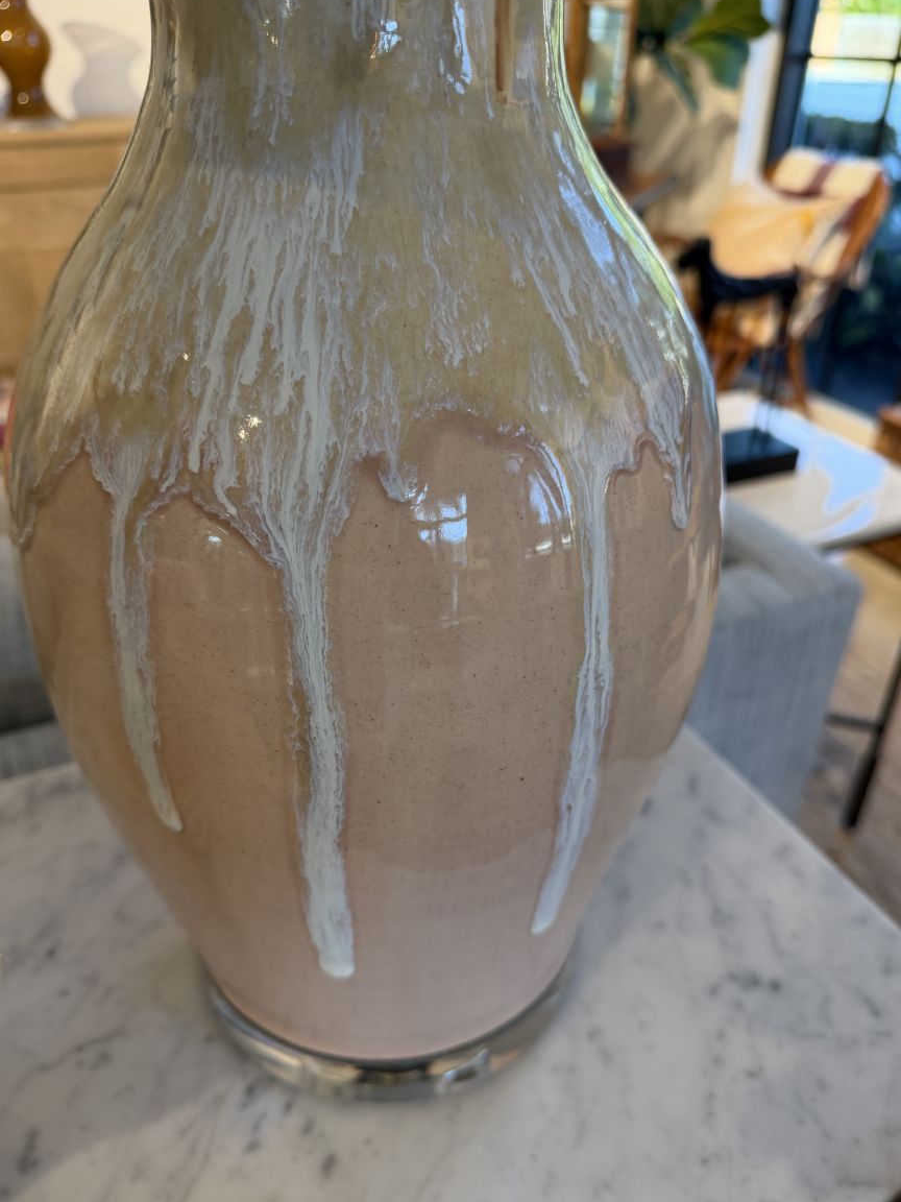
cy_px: 611
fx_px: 868
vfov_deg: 69.4
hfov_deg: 54.9
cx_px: 453
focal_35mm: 25
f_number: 1.78
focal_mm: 6.76
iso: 160
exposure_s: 1/120
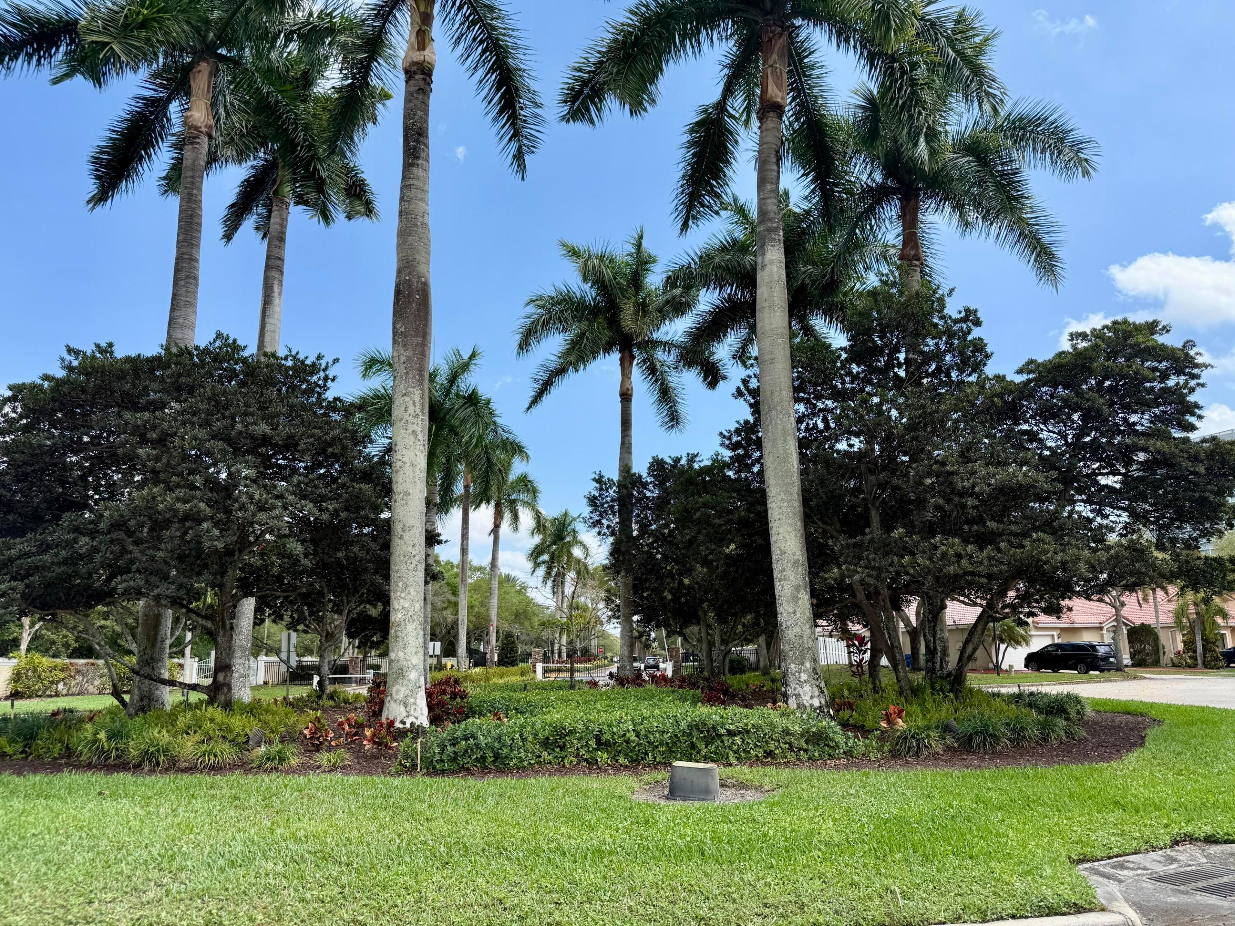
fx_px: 856
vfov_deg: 56.8
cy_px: 463
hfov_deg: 71.6
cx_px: 618
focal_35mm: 24
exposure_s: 1/2907
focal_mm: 6.76
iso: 80
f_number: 1.78
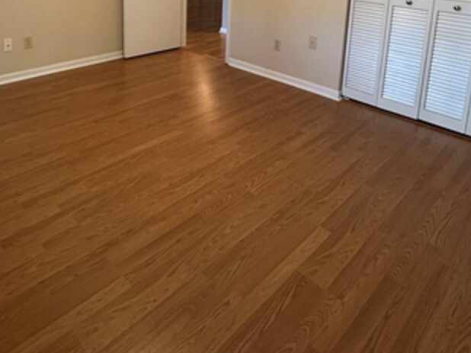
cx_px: 195
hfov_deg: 61.3
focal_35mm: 29
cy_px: 10
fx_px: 394
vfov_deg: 42.4
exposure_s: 1/60
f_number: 2.2
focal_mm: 2.22
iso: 250
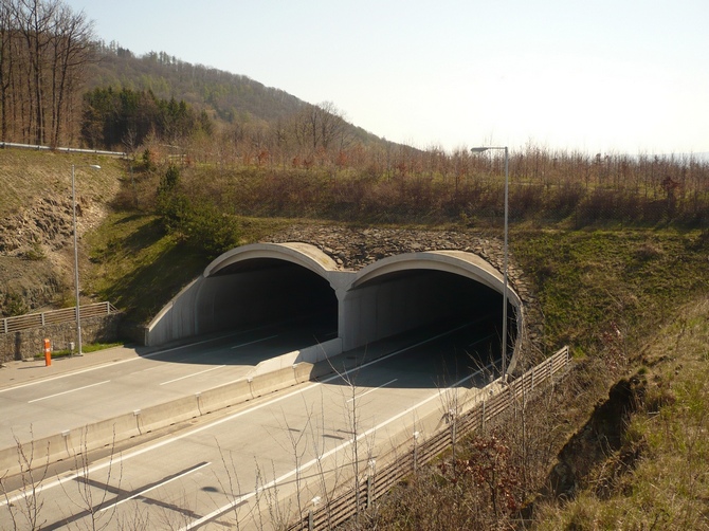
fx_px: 717
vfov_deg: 40.7
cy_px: 266
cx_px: 354
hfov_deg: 52.6
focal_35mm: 35
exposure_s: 1/160
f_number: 8
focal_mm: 5.8
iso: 100
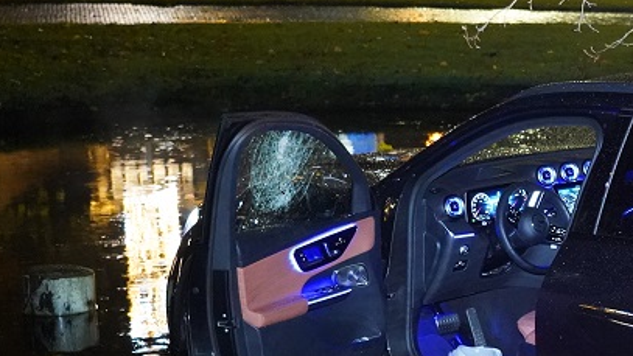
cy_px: 295
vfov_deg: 11.7
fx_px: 1729
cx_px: 711
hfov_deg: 19.8
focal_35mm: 103
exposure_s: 1/20
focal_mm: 40
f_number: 4
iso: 12800
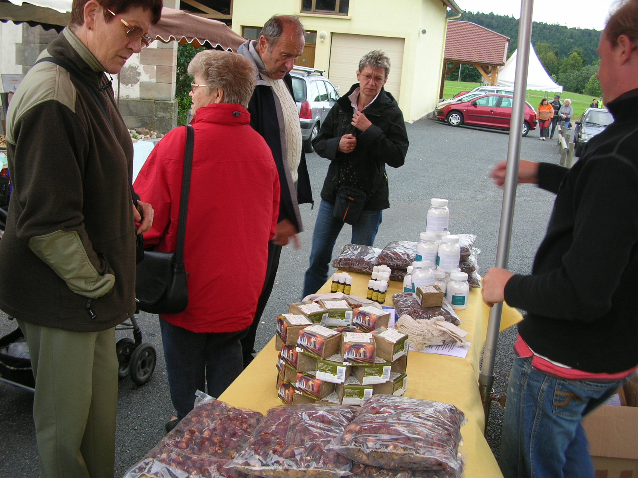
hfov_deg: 50.1
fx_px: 682
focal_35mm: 37
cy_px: 239
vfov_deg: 38.7
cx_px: 319
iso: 50
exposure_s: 1/39.4
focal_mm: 6.2
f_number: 2.9
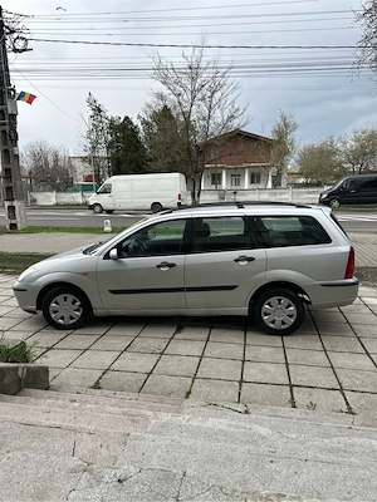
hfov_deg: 56.8
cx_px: 188
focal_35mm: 24
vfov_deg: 71.6
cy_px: 251
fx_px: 349
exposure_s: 1/989
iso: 80
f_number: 1.78
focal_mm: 6.86
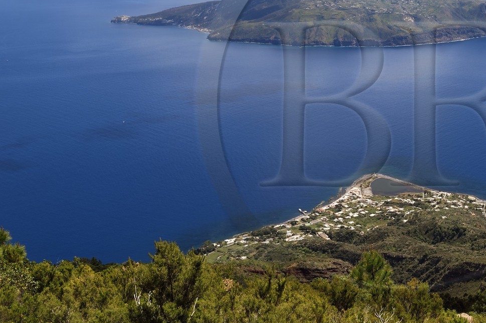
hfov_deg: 39.2
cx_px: 402
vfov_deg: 27.8
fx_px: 647
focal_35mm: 48
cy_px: 104
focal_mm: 29
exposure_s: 1/320
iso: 200
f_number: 14
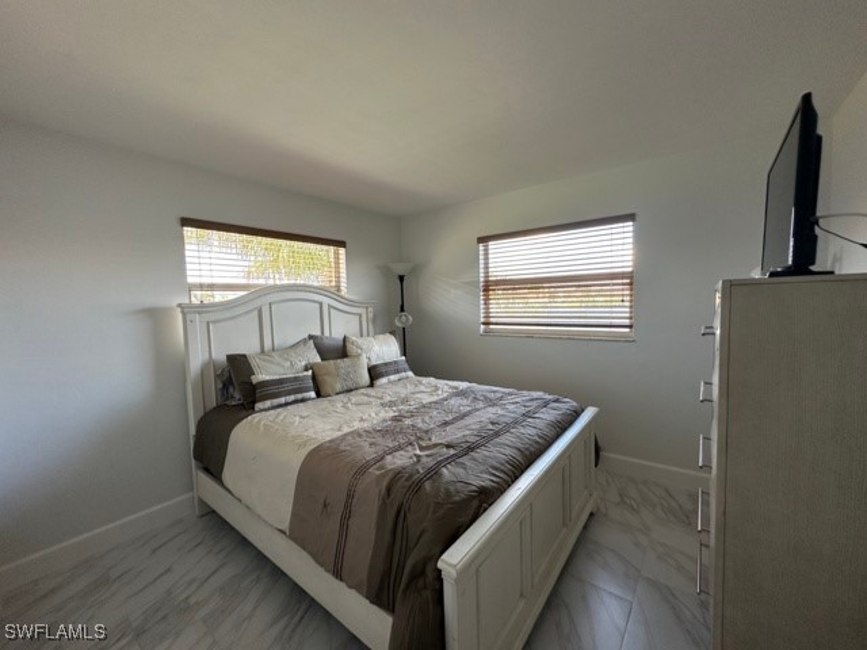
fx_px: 351
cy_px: 325
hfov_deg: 102.1
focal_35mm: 14
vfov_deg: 85.7
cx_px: 434
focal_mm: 2.22
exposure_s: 1/99
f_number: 2.2
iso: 125
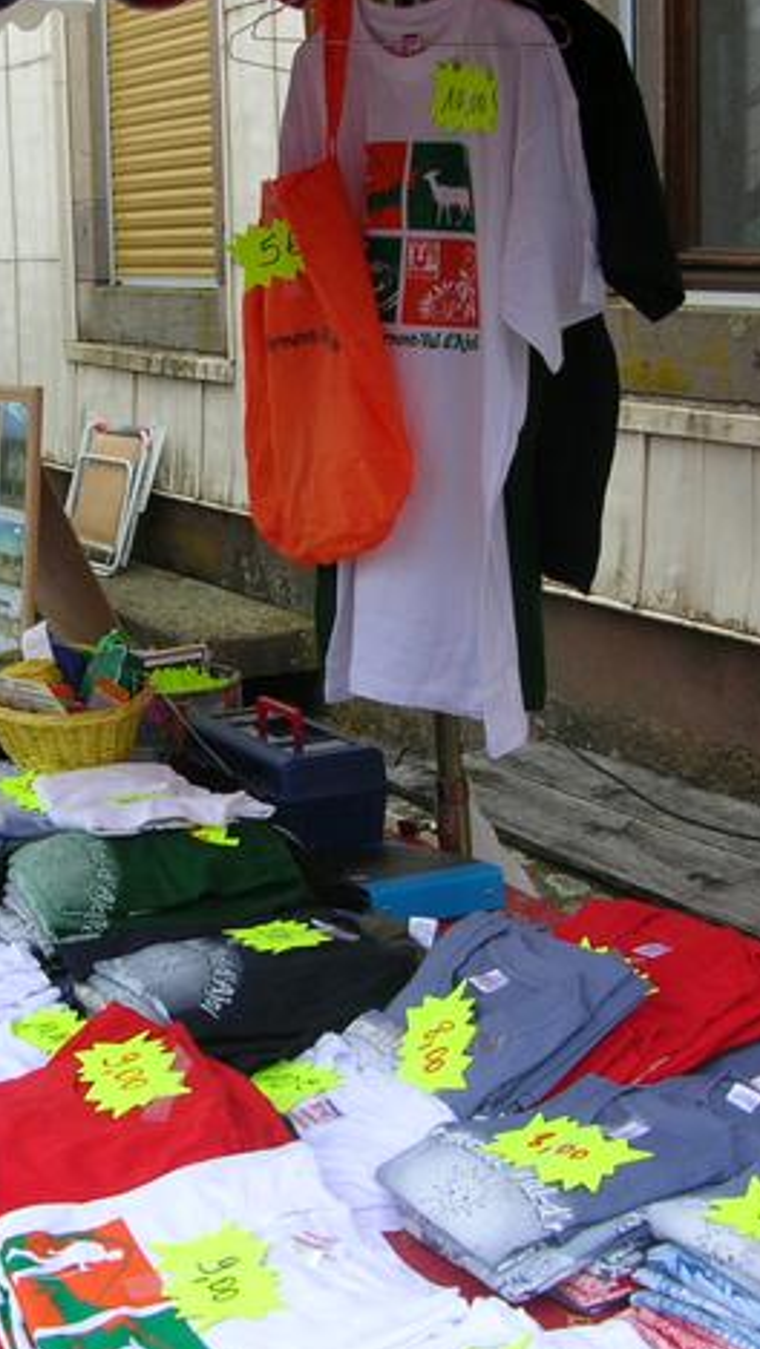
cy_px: 679
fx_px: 1862
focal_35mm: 52
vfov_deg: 39.9
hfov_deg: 23.0
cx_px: 268
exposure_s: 1/84.4
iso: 50
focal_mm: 5.8
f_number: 2.8
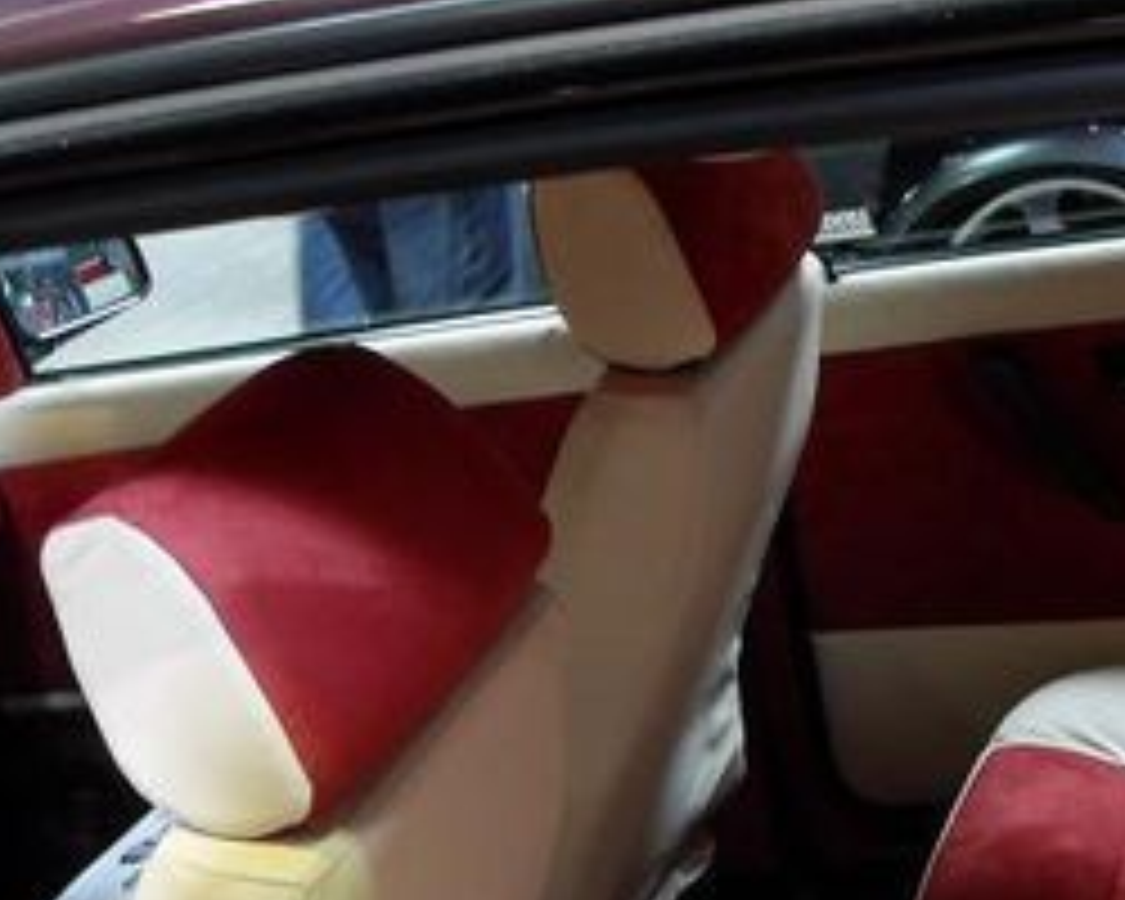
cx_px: 860
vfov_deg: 20.7
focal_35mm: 70
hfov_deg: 26.7
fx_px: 2331
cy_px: 1026
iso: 200
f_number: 2.8
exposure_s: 1/10
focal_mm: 6
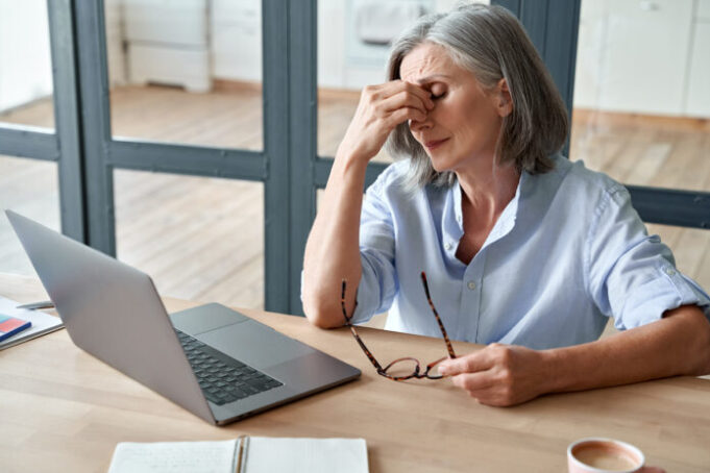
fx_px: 1282
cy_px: 236
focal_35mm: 65
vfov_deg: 20.9
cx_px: 355
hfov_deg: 31.0
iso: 500
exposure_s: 1/160
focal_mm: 65
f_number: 4
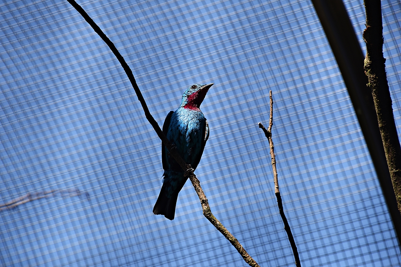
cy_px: 134
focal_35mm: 195
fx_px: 2172
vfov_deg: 7.0
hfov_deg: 10.5
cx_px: 200
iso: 200
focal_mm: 130
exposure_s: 1/250
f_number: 8
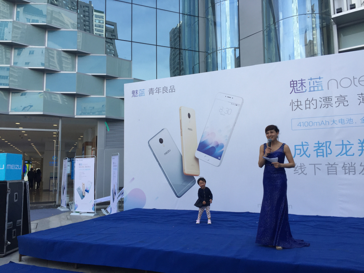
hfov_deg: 61.7
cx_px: 182
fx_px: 305
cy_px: 136
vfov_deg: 48.2
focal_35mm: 29
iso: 32
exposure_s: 1/775
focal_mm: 4.15
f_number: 2.2
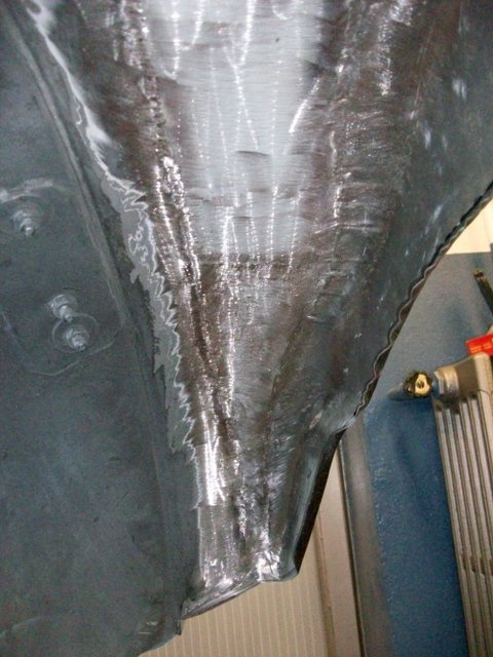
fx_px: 646
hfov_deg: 41.8
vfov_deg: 54.0
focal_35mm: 34
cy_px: 328
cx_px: 246
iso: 800
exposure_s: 1/128
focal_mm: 5.7
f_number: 2.8
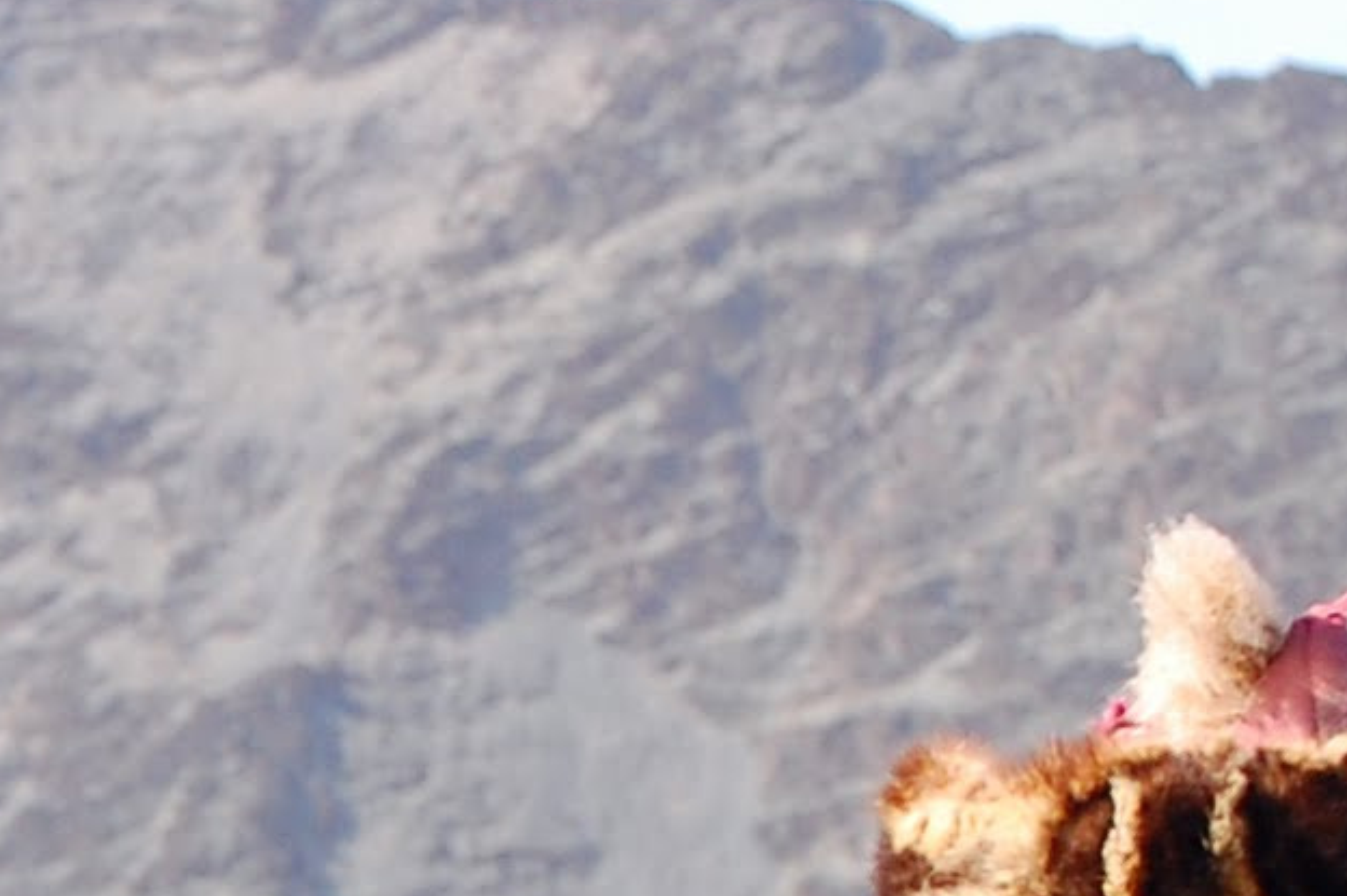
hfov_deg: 5.1
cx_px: -814
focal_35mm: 397
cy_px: 1766
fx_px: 14858
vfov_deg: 3.4
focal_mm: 55
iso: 400
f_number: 9
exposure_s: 1/320
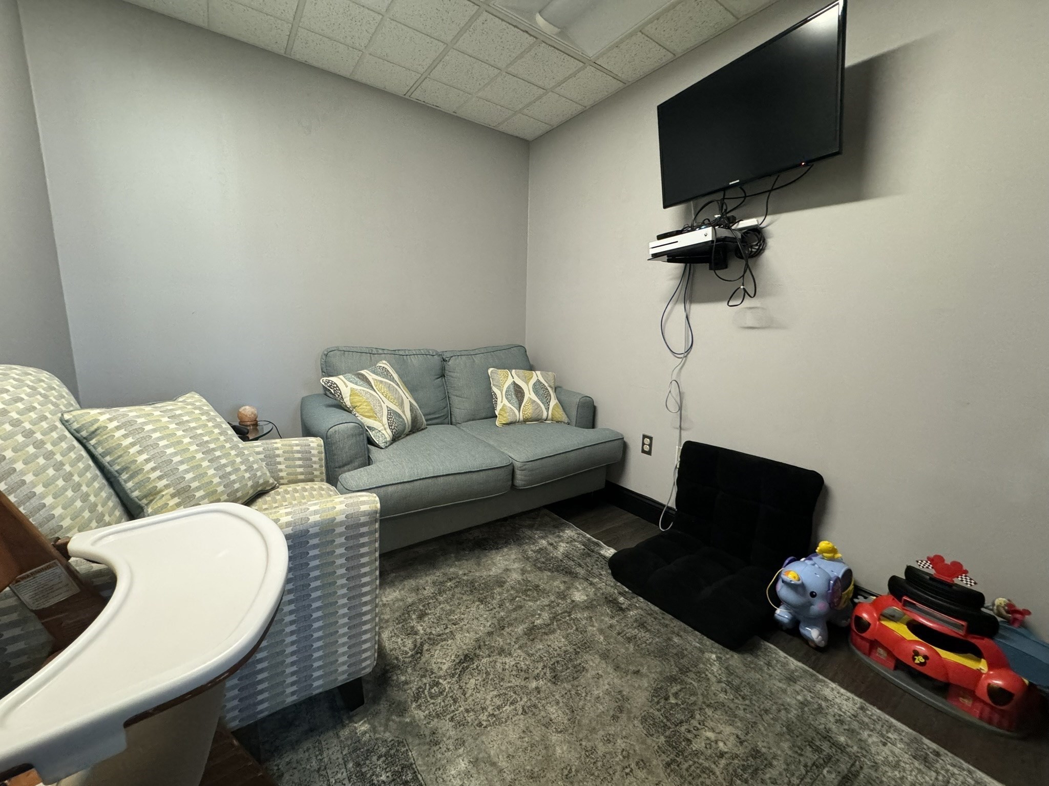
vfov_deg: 85.7
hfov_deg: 102.1
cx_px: 524
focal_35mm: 14
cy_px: 393
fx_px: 424
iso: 640
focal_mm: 2.22
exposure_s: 1/60
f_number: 2.2
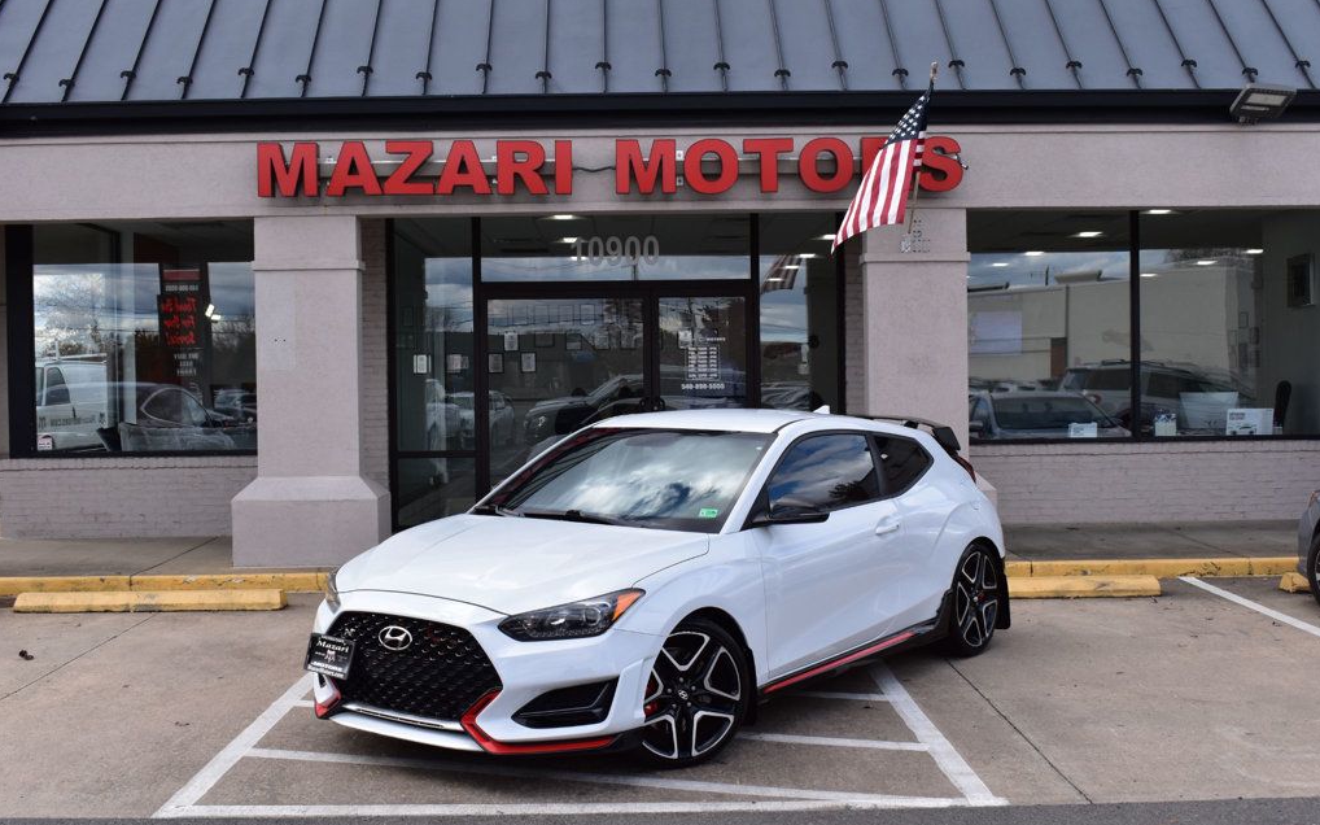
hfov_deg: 47.7
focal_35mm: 42
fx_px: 1493
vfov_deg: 30.9
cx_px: 660
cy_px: 415
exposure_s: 1/250
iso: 400
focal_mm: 27
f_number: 10
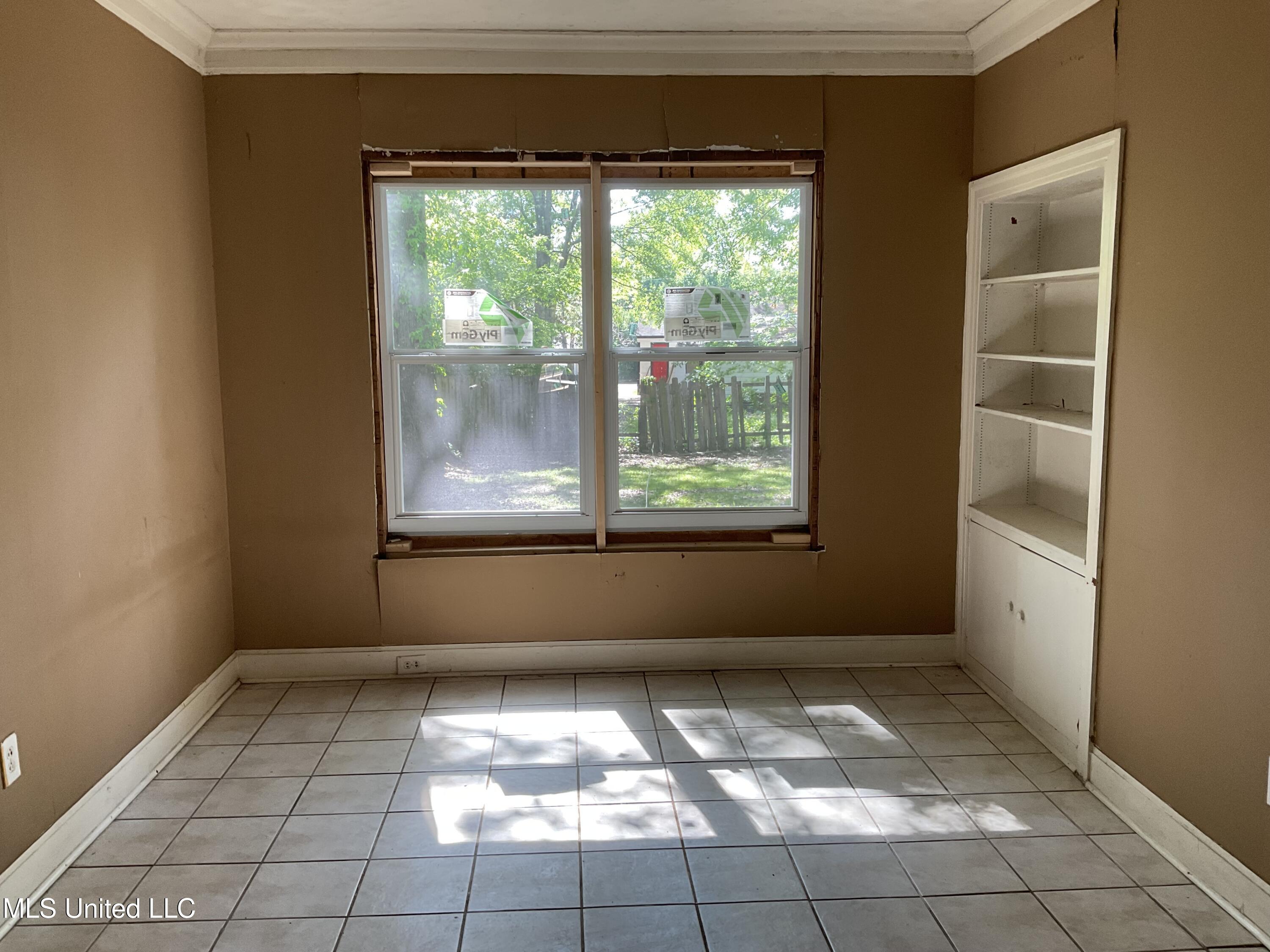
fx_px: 1064
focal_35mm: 29
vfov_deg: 48.2
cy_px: 476
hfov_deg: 61.7
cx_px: 635
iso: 40
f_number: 1.8
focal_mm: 3
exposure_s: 1/60
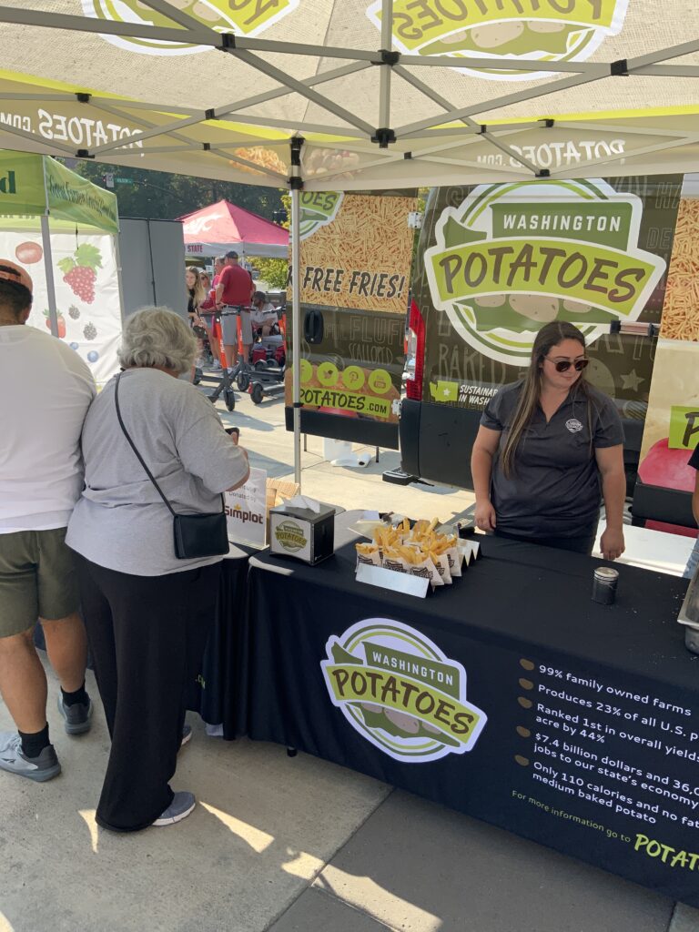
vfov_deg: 61.7
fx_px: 781
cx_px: 350
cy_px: 466
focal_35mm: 29
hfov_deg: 48.2
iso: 16
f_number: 1.8
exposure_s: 1/829
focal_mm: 3
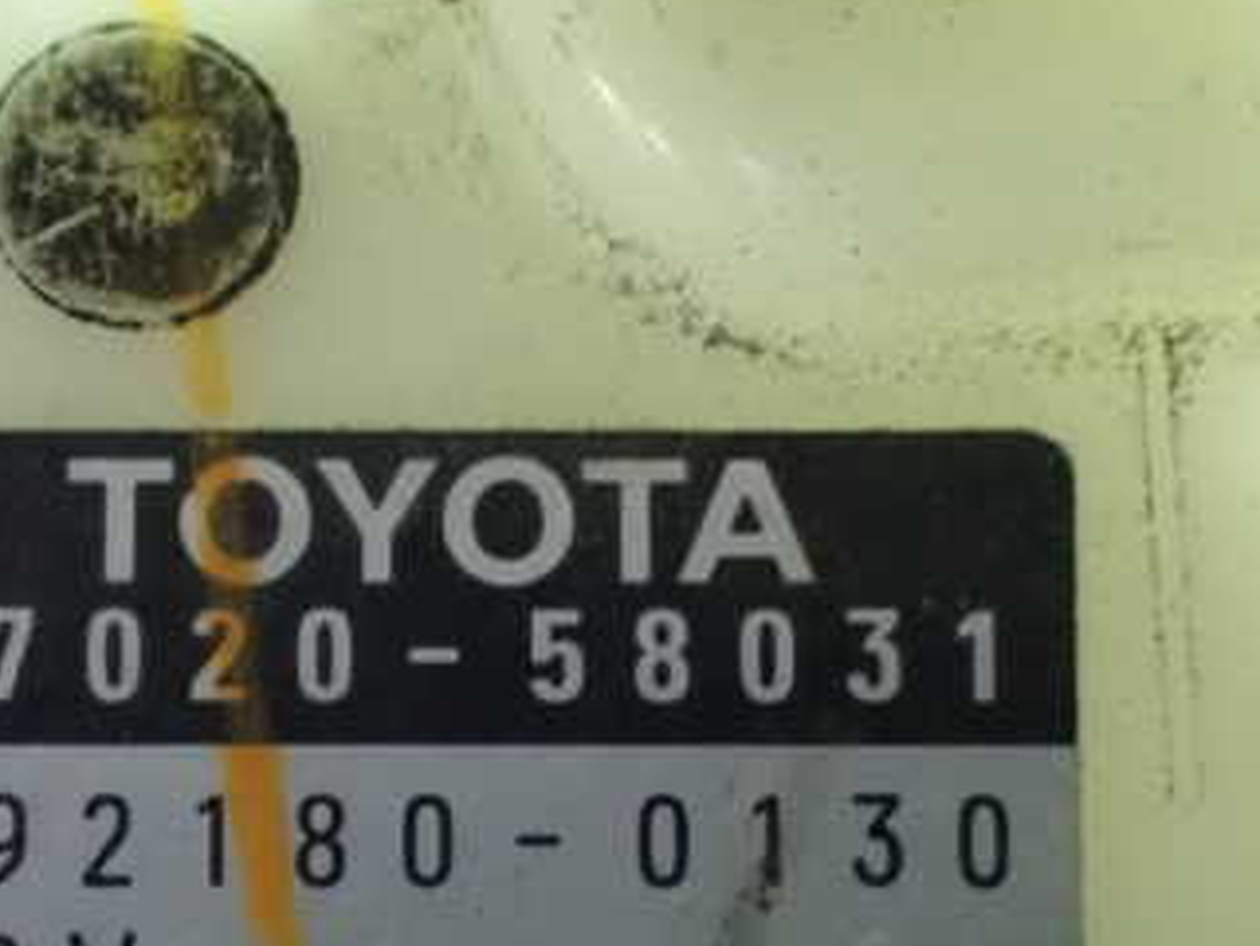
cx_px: 467
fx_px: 3678
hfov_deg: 19.4
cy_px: 765
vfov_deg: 14.6
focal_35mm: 101
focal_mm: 9.65
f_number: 3.3
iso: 1600
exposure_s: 1/15
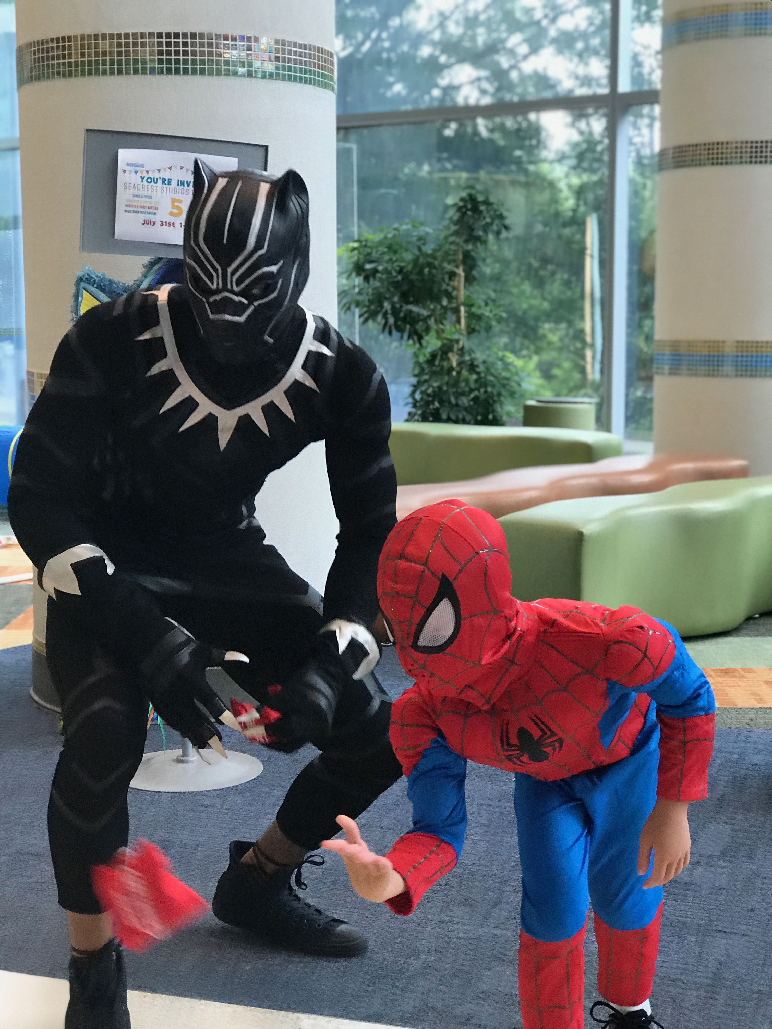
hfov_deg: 25.7
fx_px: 1695
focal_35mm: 57
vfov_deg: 33.8
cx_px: 386
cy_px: 514
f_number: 2.8
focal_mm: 6.6
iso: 100
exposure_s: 1/60
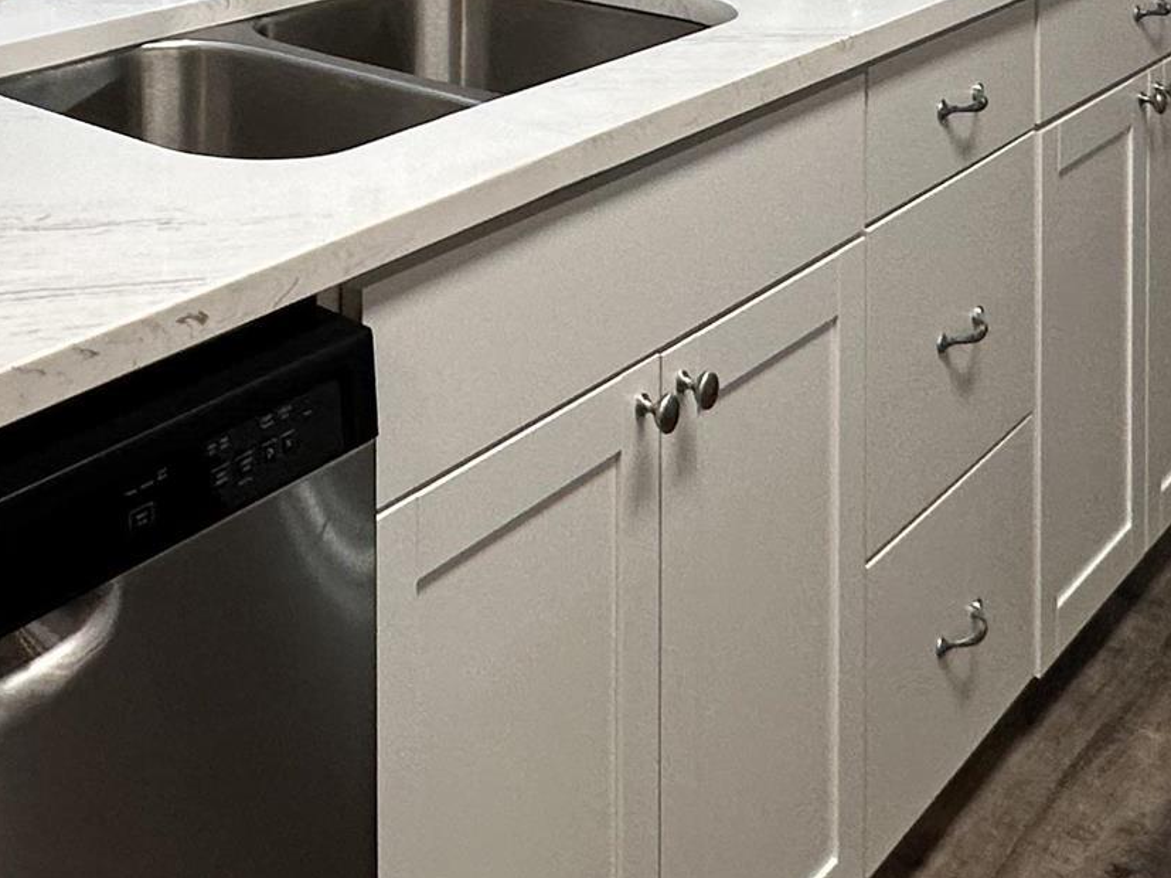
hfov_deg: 34.7
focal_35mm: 52
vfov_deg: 23.2
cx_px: 108
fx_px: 1759
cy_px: -398
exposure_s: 1/120
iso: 160
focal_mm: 2.22
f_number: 2.2
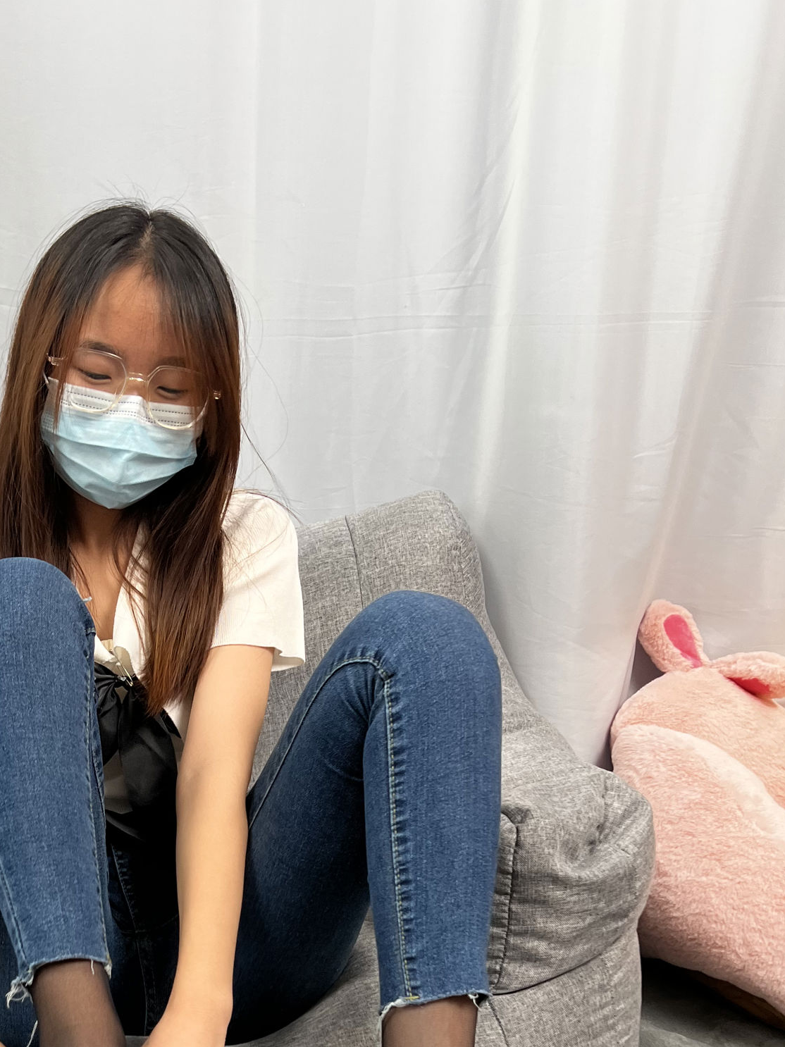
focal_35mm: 42
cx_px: 166
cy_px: 839
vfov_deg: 42.7
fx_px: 1270
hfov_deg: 33.4
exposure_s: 1/100
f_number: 1.5
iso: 64
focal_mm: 5.7
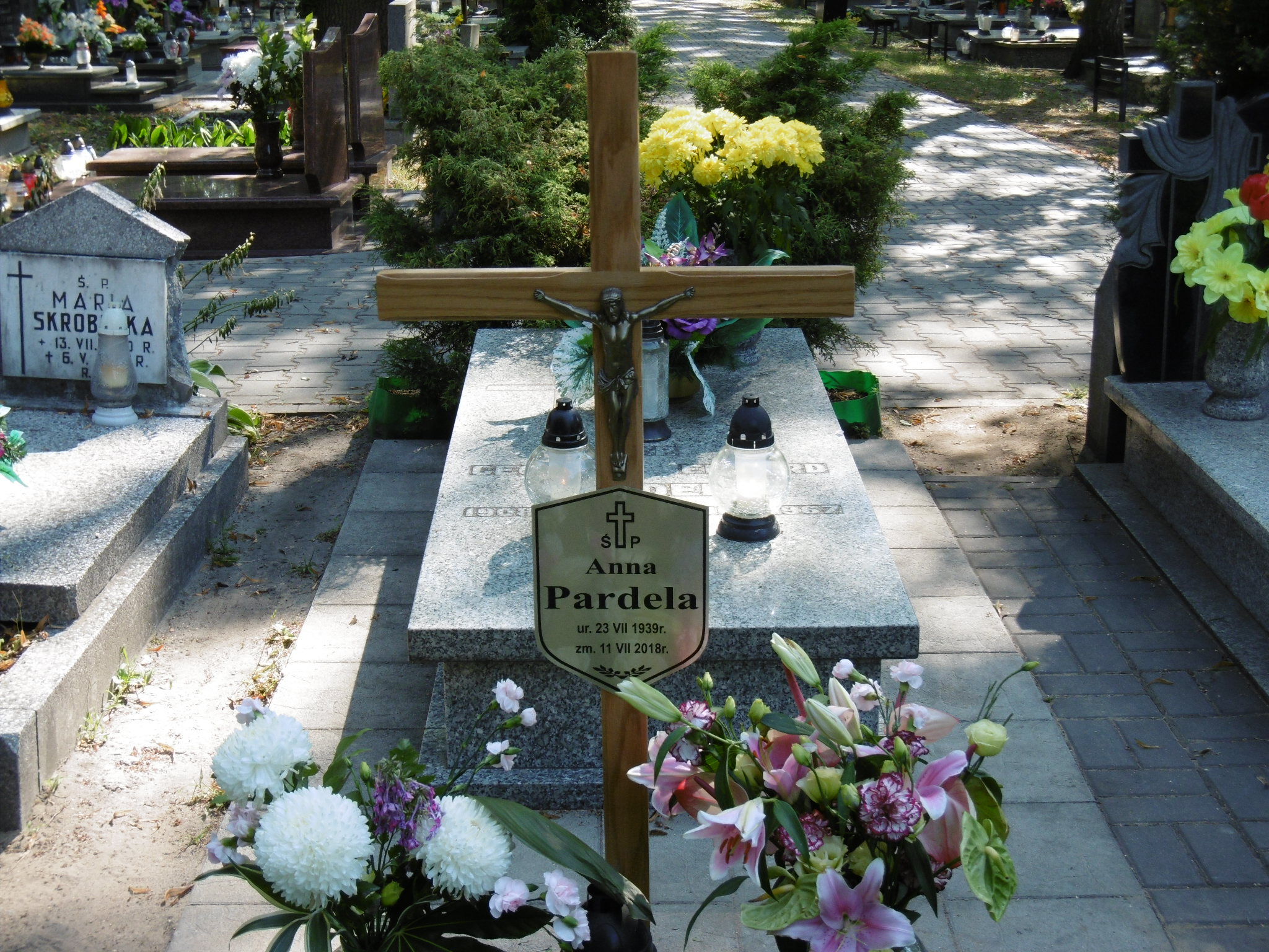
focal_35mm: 59
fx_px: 2163
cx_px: 634
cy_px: 476
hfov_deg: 32.7
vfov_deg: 24.8
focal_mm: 10.5
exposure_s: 1/125
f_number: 4.2
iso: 100
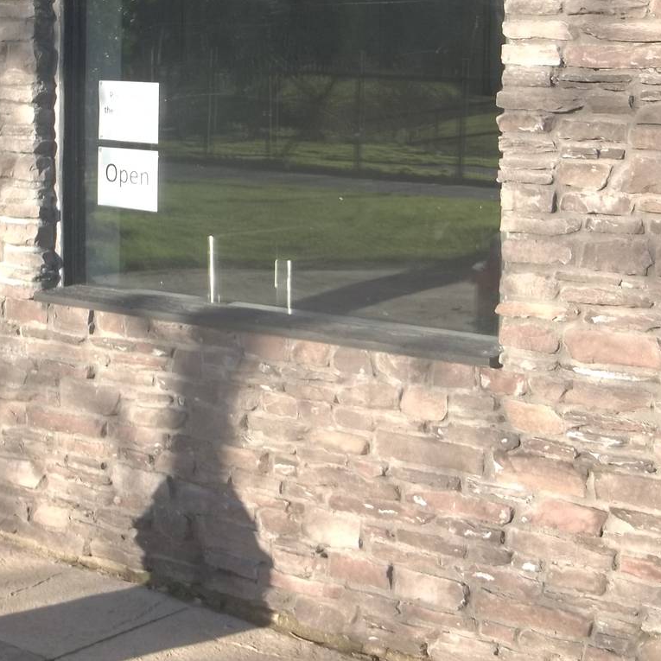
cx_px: 227
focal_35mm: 85
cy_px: 254
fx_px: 1836
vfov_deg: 20.4
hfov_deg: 20.3
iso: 80
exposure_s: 1/250
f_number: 3.7
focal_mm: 8.3
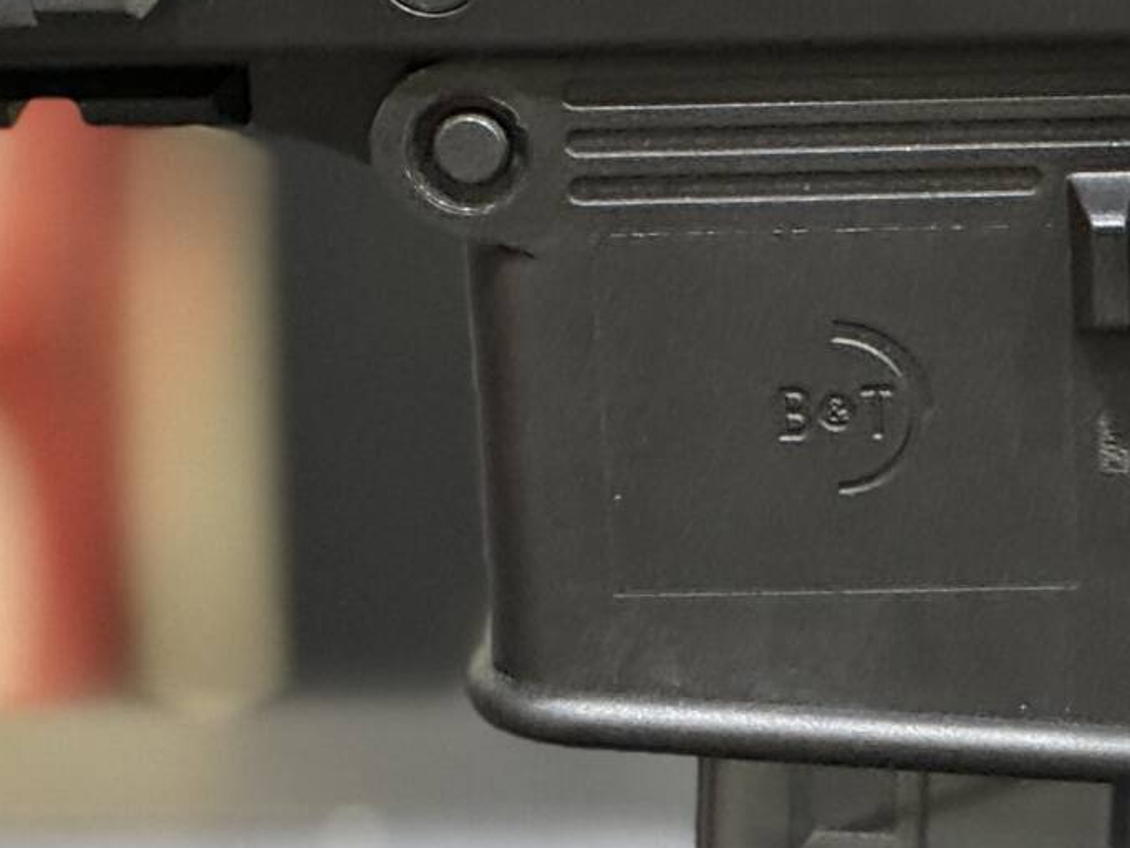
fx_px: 9437
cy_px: 618
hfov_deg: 6.7
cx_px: 1899
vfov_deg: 5.1
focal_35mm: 289
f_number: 2.8
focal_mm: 9
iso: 800
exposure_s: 1/33
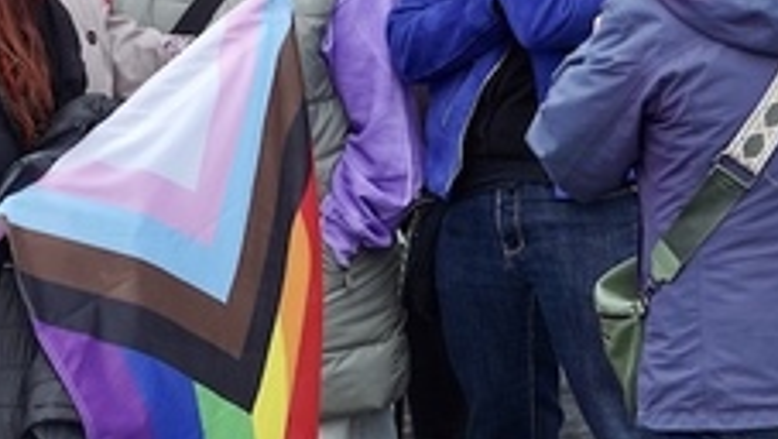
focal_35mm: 671
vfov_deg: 1.8
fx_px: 13851
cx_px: -38
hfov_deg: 3.2
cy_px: -75
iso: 640
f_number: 4.5
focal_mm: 200
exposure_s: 1/500
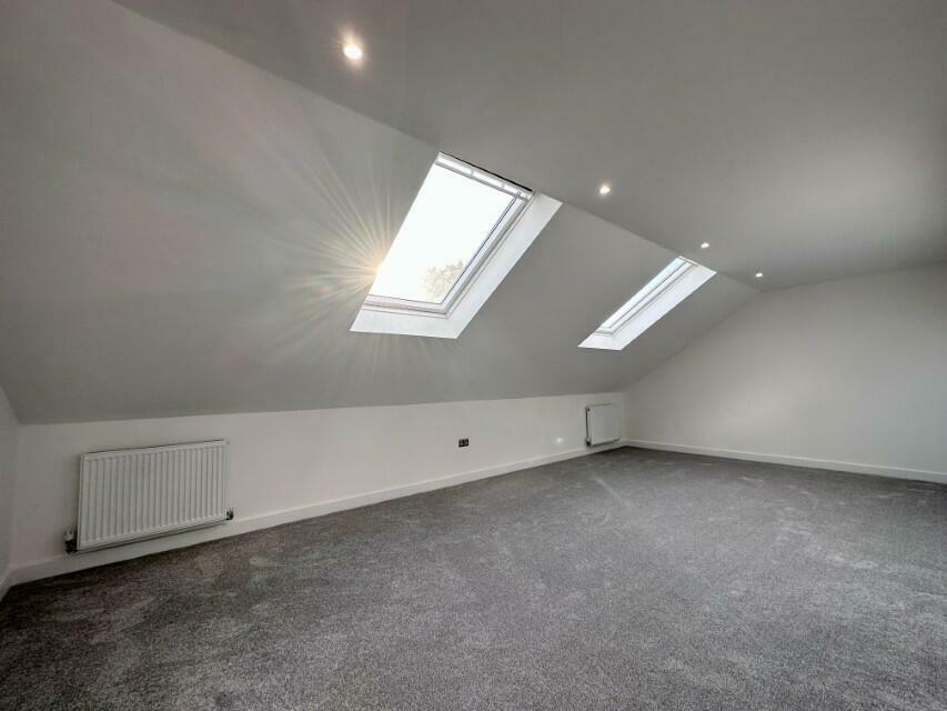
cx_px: 474
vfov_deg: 85.7
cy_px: 356
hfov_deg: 102.1
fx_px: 383
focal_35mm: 14
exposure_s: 1/124
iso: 40
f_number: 2.2
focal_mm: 2.22
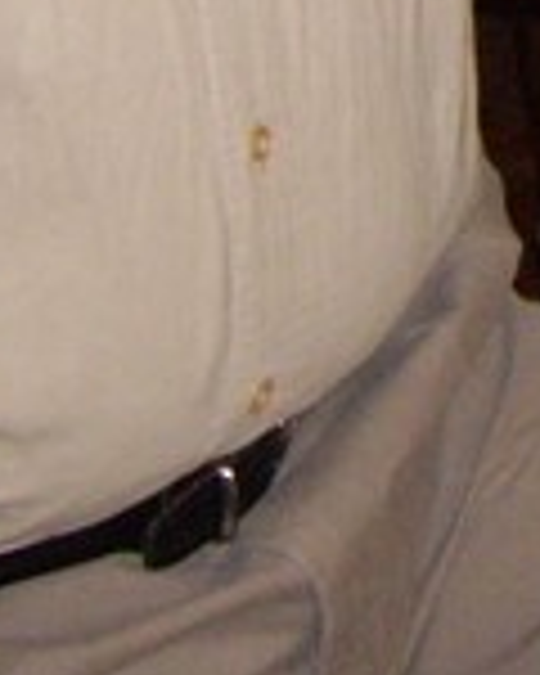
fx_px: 5054
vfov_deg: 7.2
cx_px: 878
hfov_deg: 6.0
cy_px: -882
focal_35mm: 253
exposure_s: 1/40
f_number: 2.7
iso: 200
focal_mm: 6.2
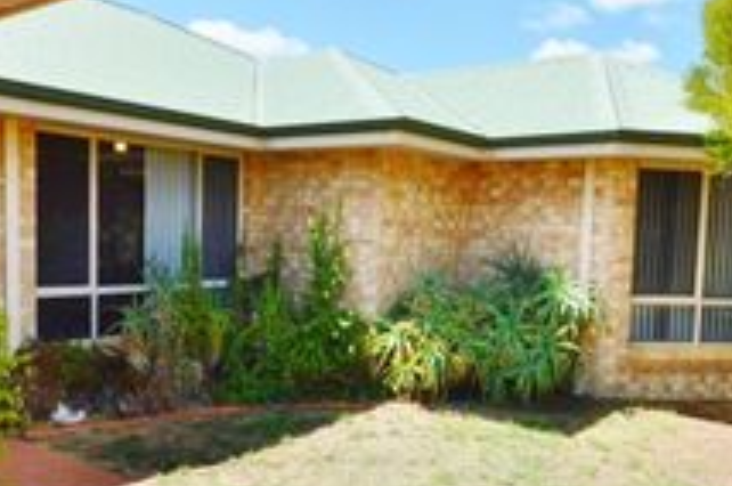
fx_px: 670
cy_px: 299
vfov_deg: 39.6
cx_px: 359
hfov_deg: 57.3
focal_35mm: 33
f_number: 11
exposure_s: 1/500
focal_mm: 10
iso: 320
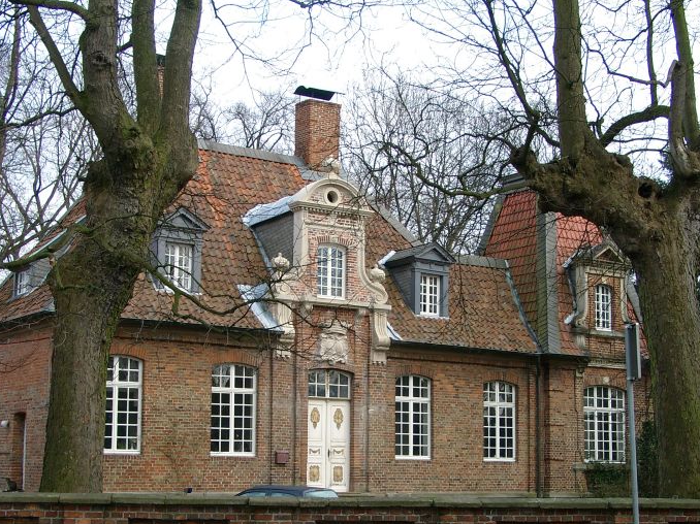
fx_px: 1193
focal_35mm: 59
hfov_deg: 32.7
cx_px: 338
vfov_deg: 24.8
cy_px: 307
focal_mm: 10.4
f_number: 4
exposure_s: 1/160
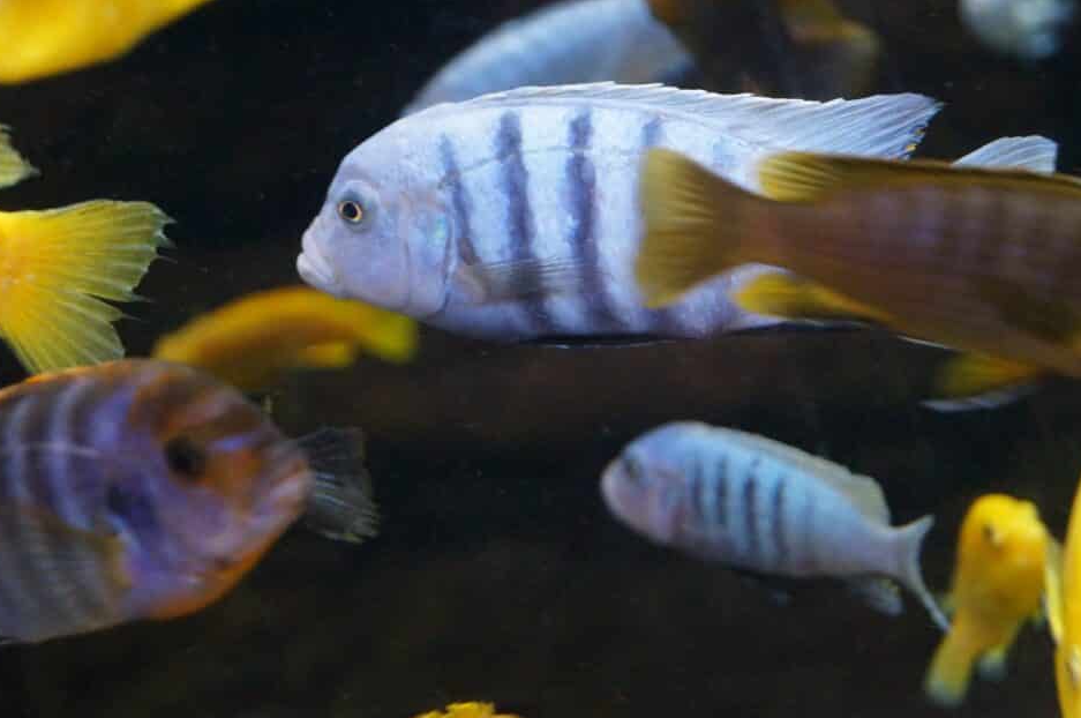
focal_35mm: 82
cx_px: 556
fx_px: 2459
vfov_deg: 16.6
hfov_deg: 24.8
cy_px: 353
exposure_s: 1/60
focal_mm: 50
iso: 3200
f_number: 5.6
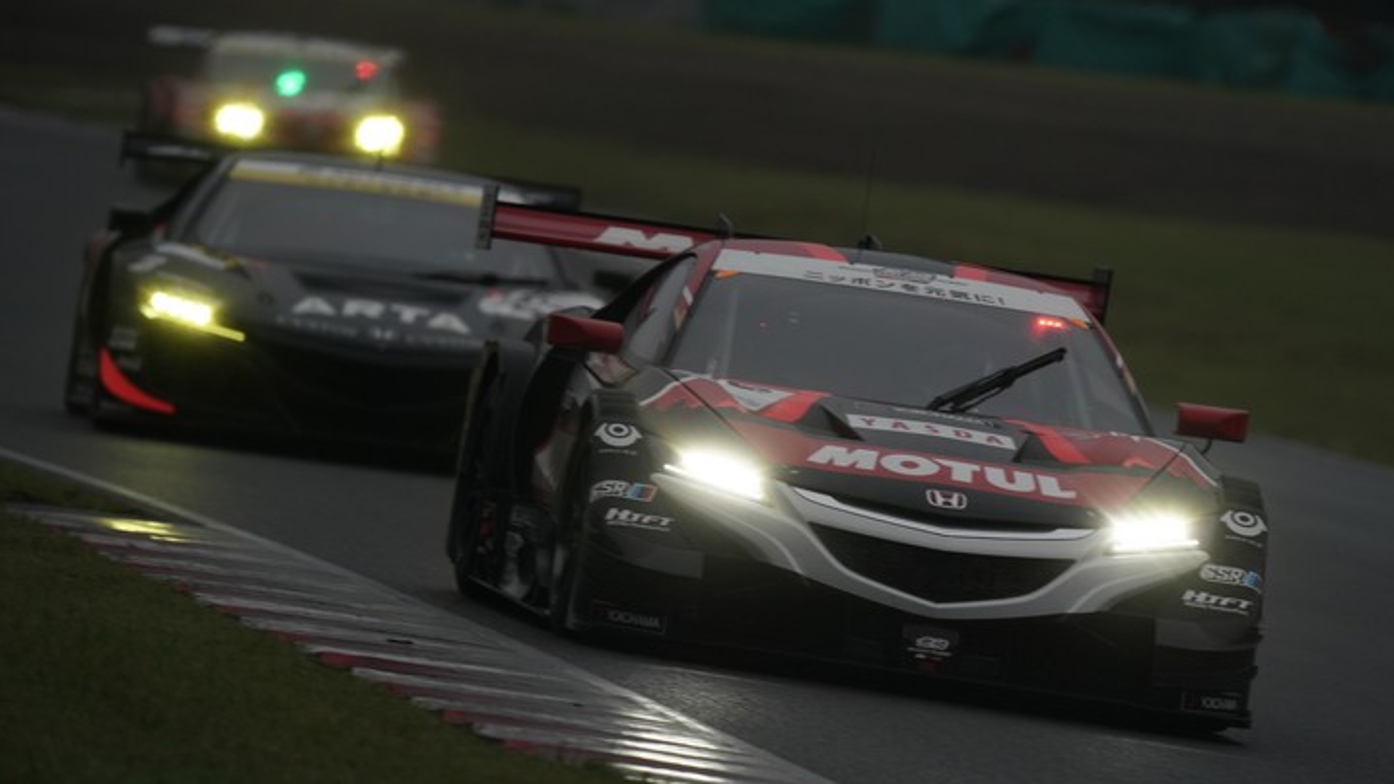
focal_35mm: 631
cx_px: 698
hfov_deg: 3.4
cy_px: 337
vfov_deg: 1.9
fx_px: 23320
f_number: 6.3
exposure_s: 1/640
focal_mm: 600
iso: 800
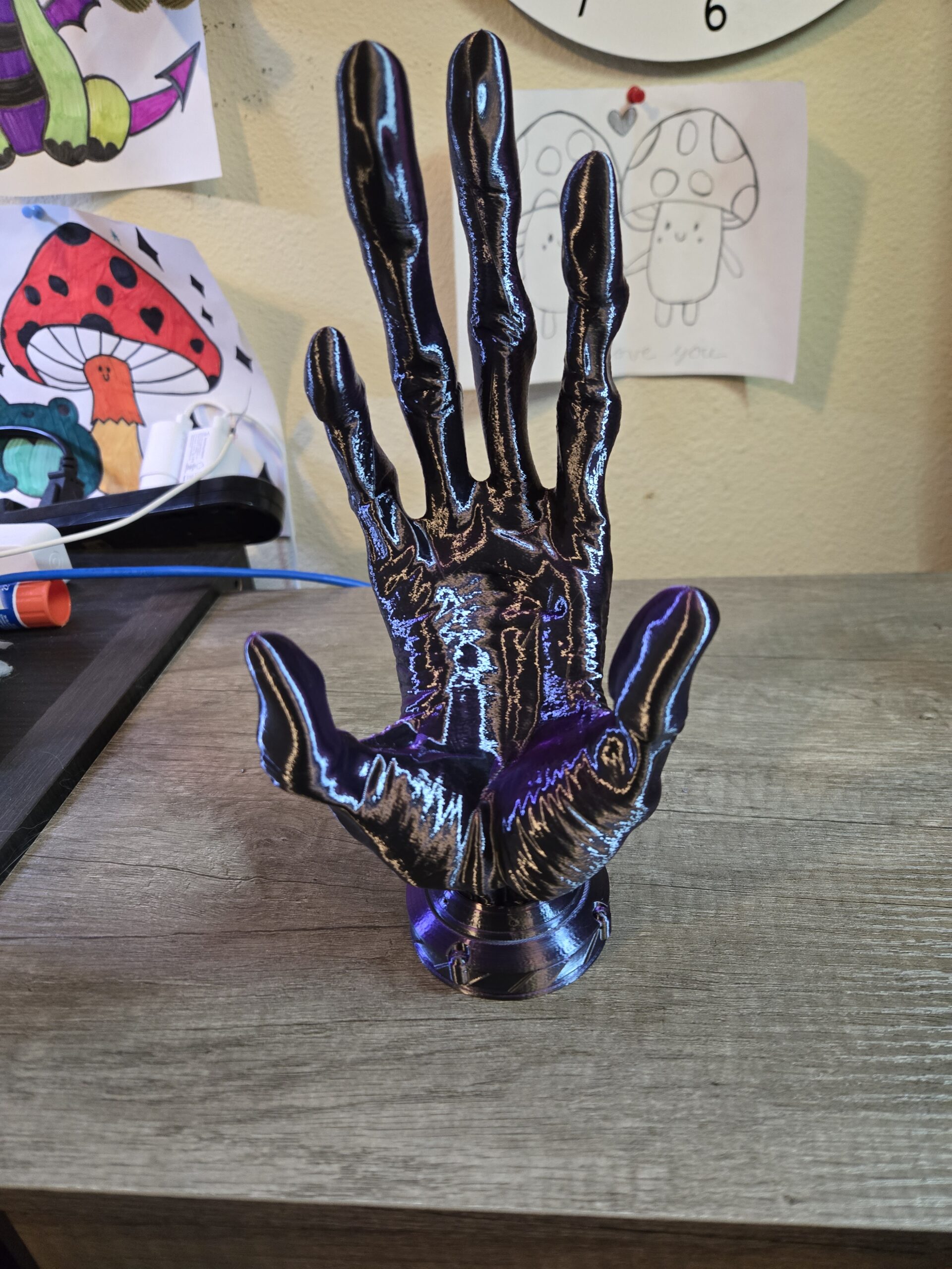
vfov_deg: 73.9
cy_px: 634
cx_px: 476
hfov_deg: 58.9
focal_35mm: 23
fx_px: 843
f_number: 1.8
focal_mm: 5.4
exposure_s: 1/60
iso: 800
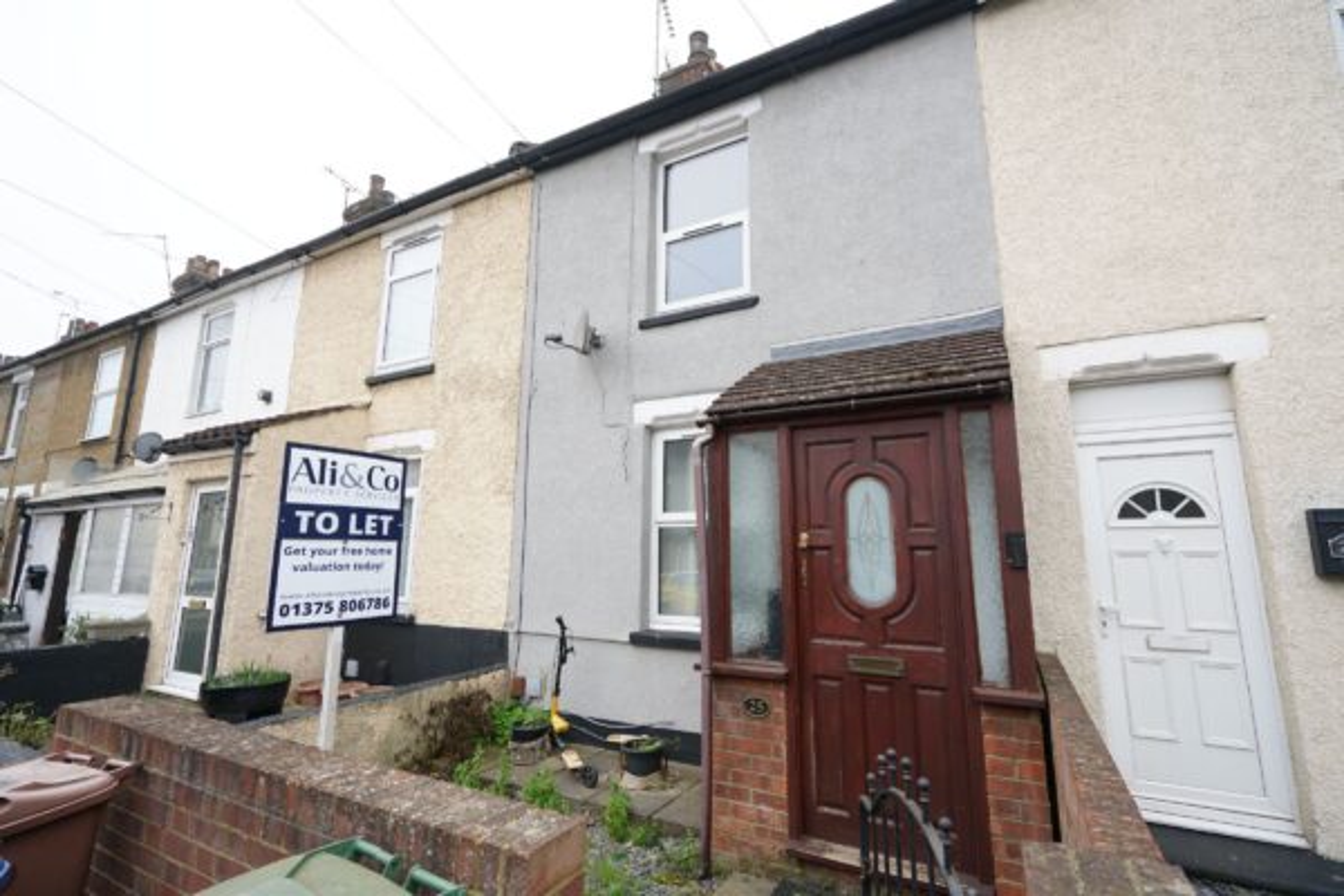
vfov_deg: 73.7
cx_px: 672
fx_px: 597
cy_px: 448
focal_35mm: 16
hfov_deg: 96.7
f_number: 5
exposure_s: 1/320
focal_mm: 16
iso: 500
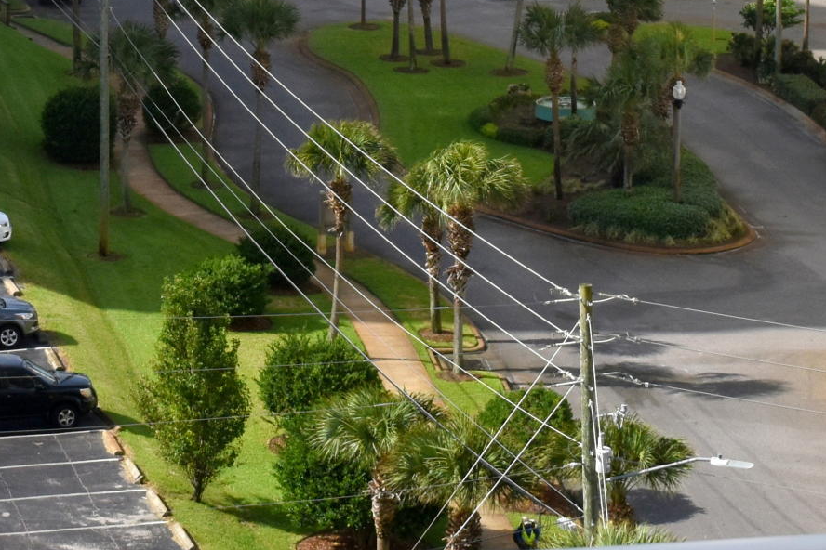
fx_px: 3487
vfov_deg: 8.8
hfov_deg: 13.4
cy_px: -311
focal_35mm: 152
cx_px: 37
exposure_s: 1/500
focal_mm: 30
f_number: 11
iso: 280
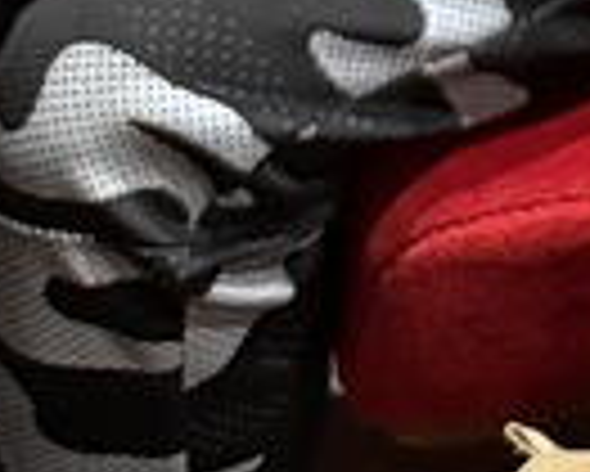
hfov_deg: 9.8
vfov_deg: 6.5
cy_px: -1506
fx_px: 3198
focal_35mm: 183
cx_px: 1153
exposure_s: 1/60
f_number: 1.78
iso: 500
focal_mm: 6.76
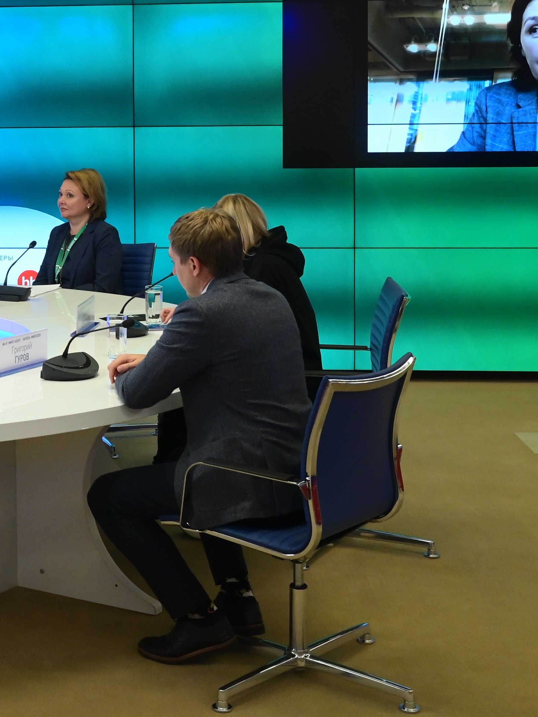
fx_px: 1518
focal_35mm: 73
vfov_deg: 26.2
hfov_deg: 19.4
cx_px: -18
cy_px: 155
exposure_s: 1/160
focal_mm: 29.5
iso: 2500
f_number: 5.6
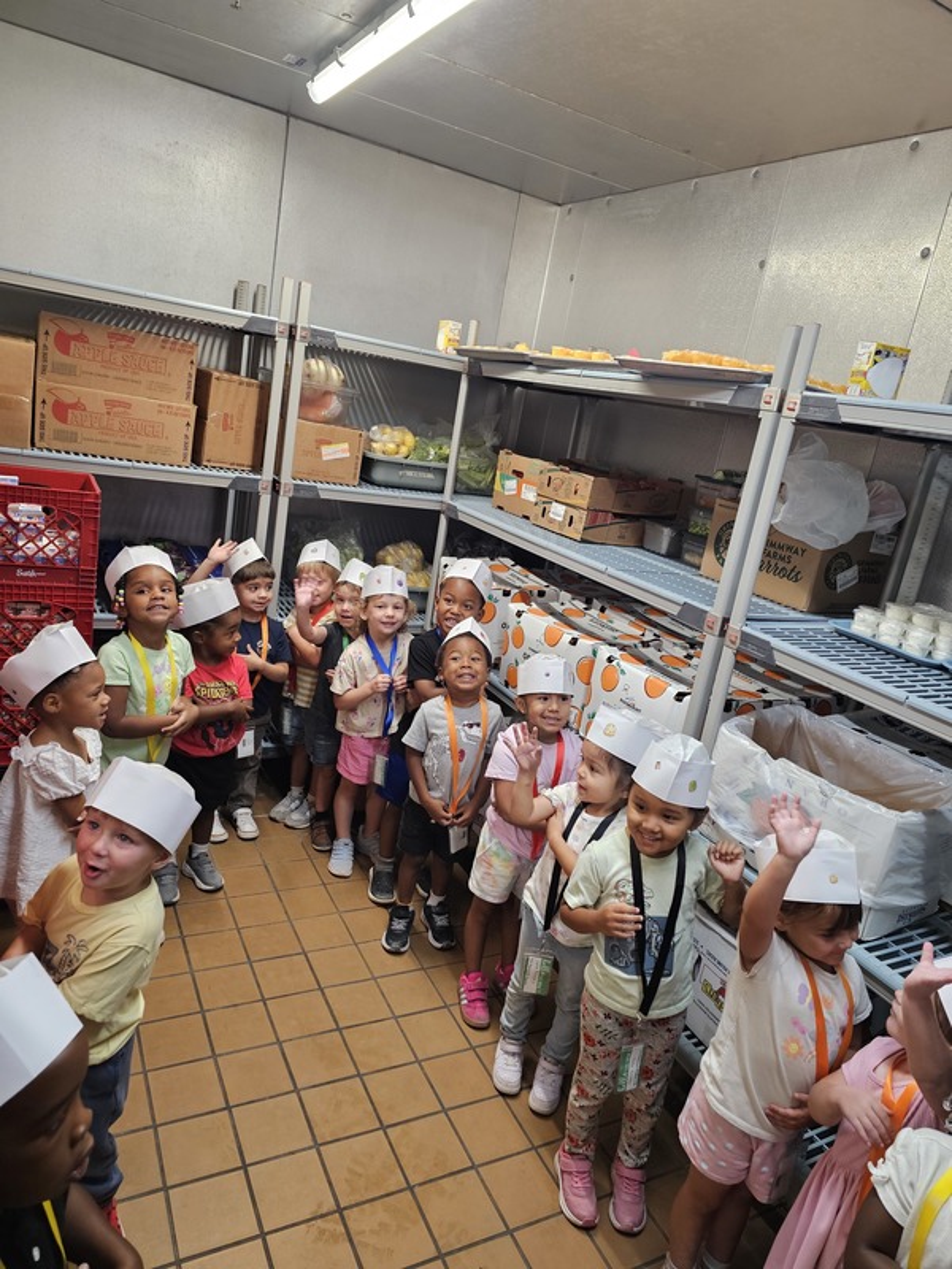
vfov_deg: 73.9
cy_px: 634
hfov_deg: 58.9
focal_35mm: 23
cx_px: 476
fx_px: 843
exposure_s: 1/170
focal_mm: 6.3
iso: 250
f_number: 1.7
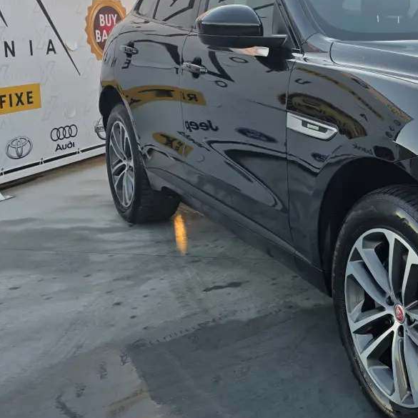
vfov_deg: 33.6
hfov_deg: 30.2
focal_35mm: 50
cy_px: 128
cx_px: 468
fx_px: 683
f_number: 1.7
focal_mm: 6.3
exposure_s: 1/180
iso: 32
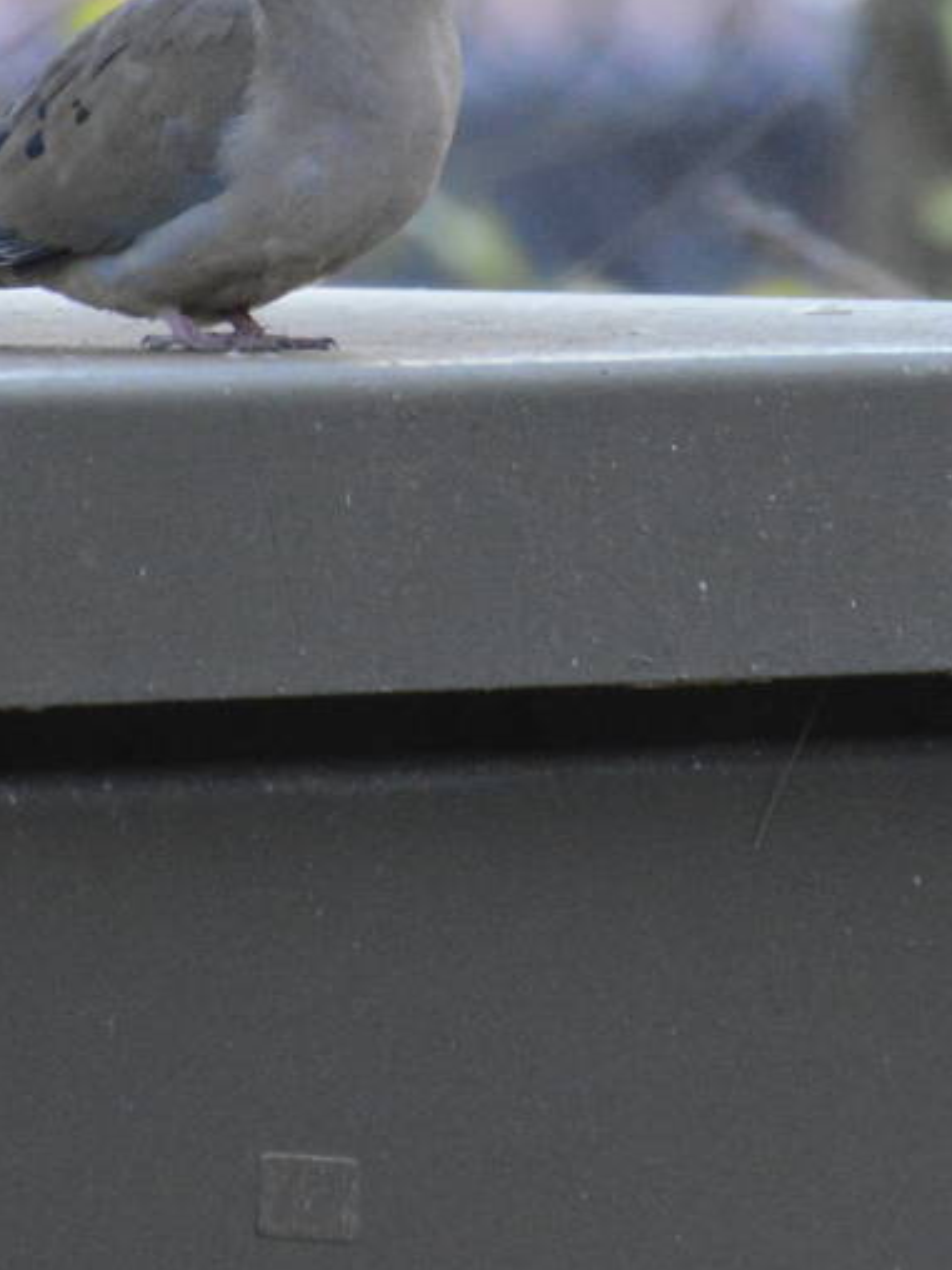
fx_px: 49943
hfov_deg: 1.1
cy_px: 45
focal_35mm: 1362
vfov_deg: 1.5
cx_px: 472
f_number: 6.3
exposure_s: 1/125
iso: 3200
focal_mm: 300
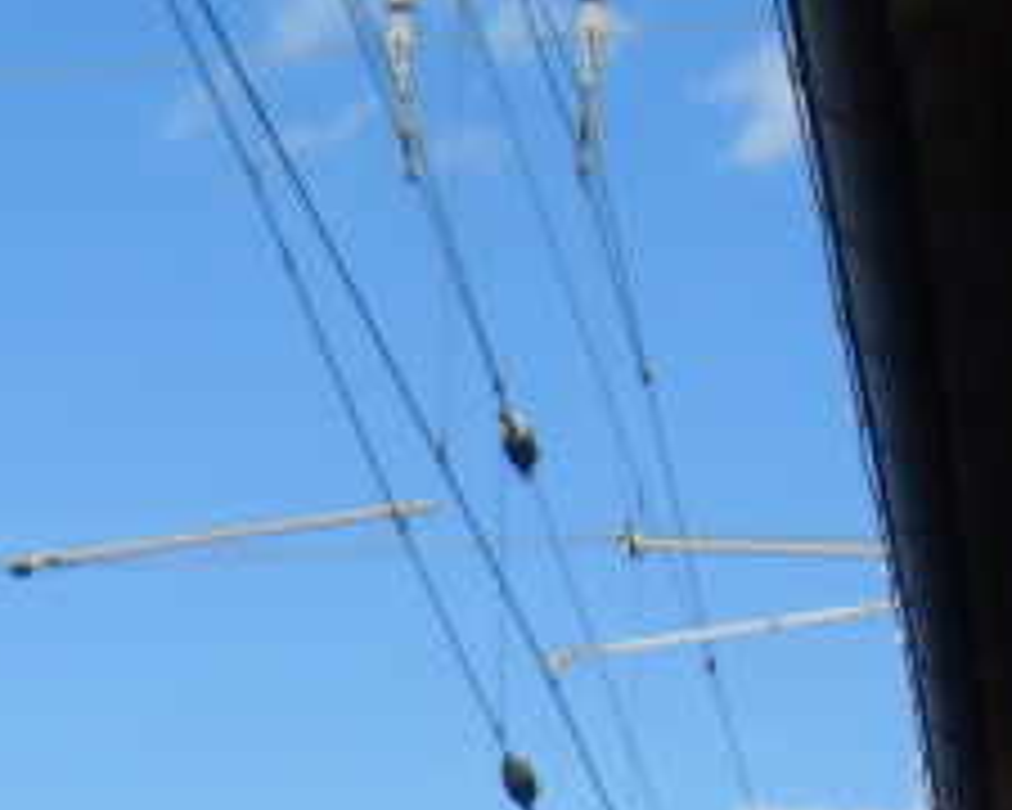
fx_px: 4523
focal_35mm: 151
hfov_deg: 12.6
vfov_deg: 9.6
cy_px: 1580
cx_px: -76
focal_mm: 6.3
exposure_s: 1/250
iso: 80
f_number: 7
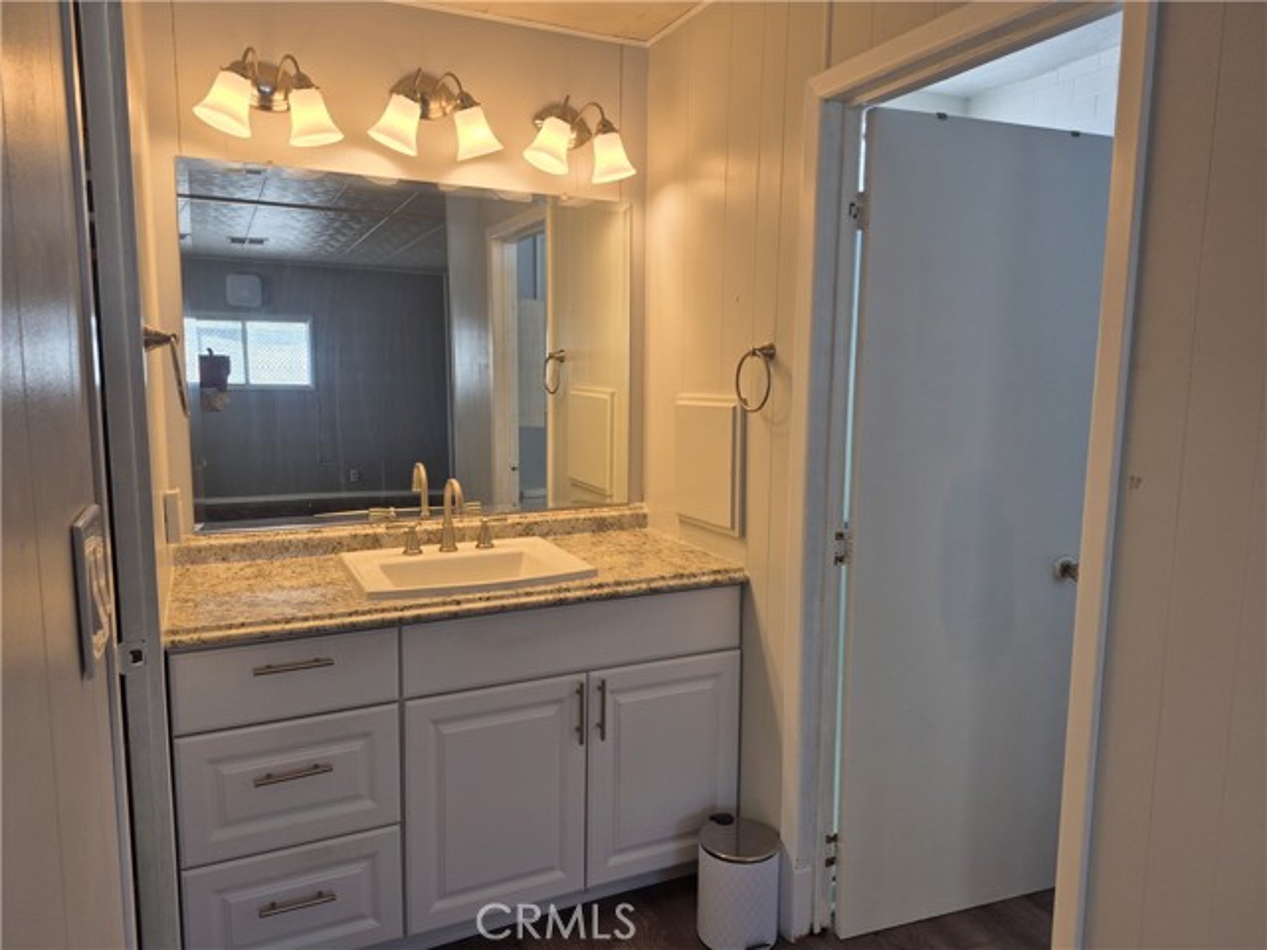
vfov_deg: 58.9
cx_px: 634
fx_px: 842
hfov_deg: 73.9
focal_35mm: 23
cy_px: 475
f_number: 1.8
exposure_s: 1/120
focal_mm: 5.4
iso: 40
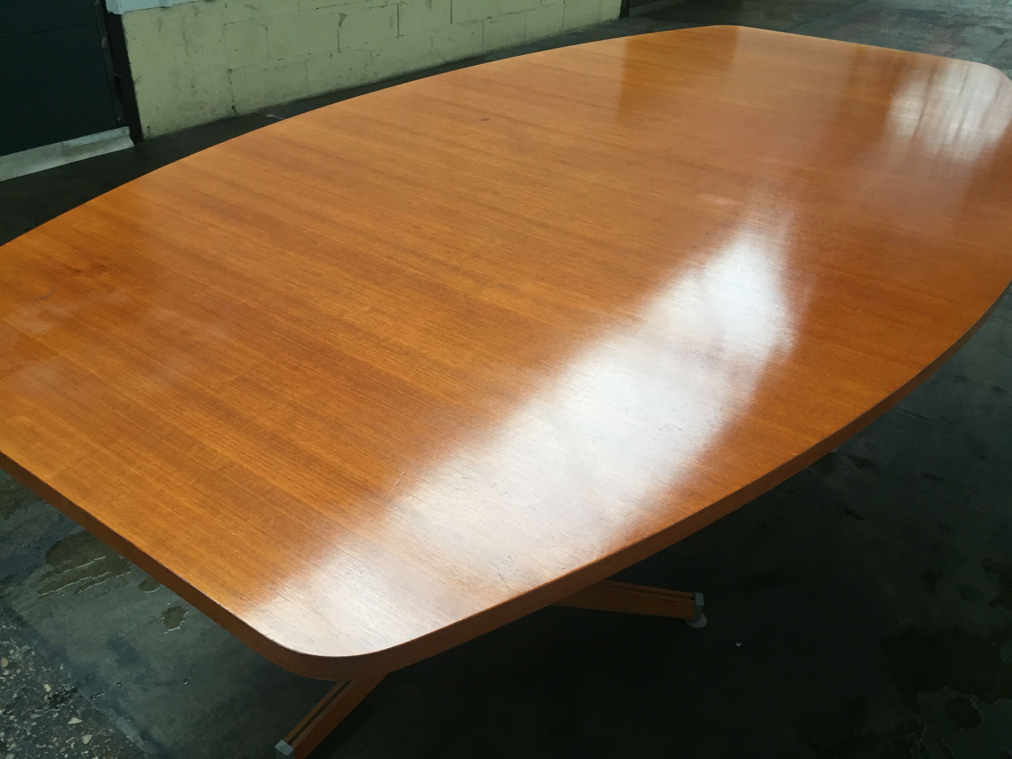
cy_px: 380
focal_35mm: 29
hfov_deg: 61.7
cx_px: 506
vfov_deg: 48.2
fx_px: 848
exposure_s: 1/33
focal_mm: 4.15
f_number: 2.2
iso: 125
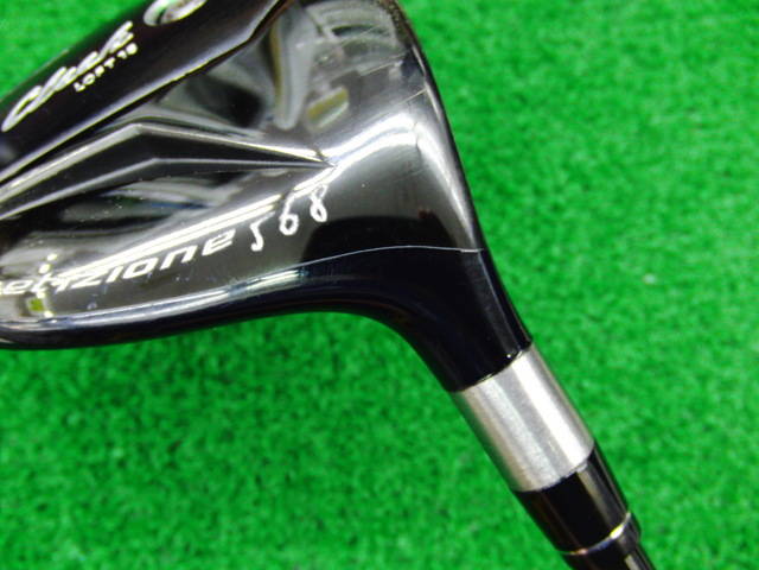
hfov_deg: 50.1
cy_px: 285
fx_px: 811
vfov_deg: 38.7
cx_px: 380
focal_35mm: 37
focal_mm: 6.42
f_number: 3.6
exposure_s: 1/20
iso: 400
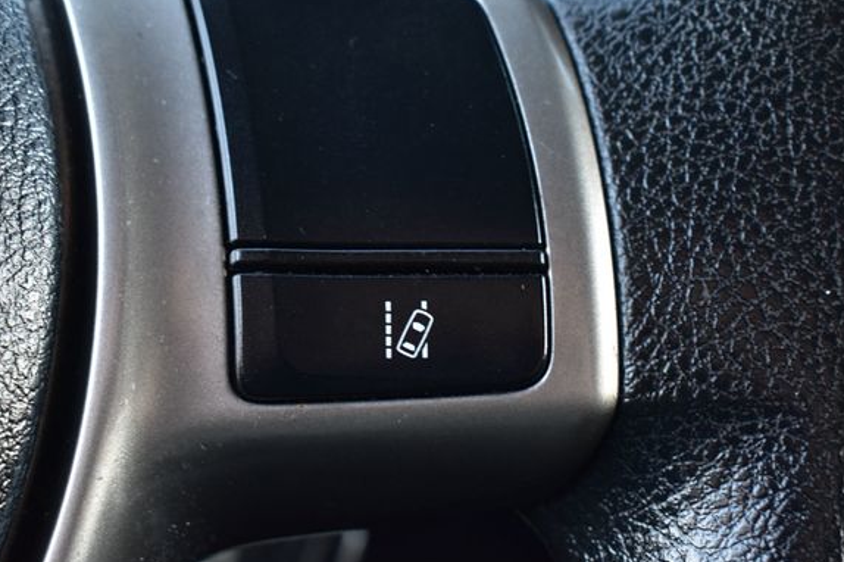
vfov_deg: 23.1
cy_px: 259
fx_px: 1372
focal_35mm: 59
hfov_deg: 34.2
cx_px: 390
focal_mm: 35
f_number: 6.3
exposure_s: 1/15
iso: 1000
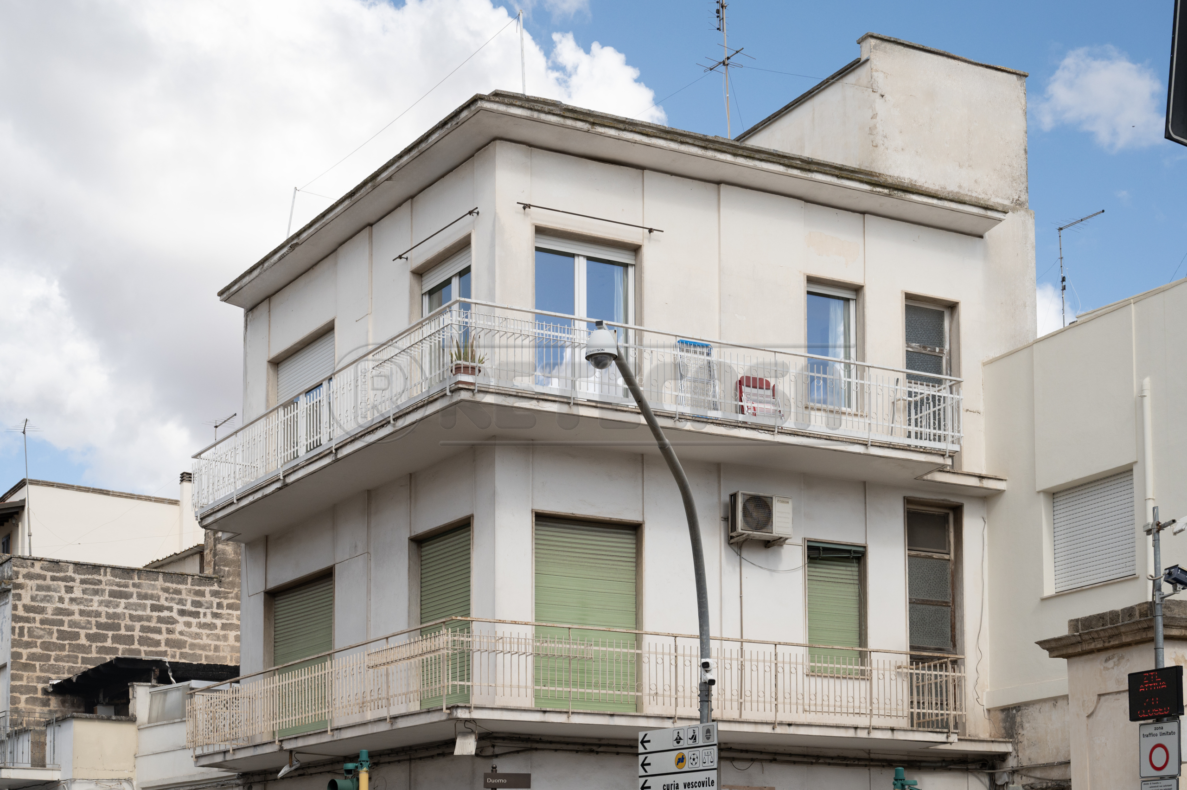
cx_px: 594
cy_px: 395
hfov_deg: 42.8
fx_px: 1516
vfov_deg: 29.2
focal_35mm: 46
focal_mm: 46
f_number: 7.1
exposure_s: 1/2000
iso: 800
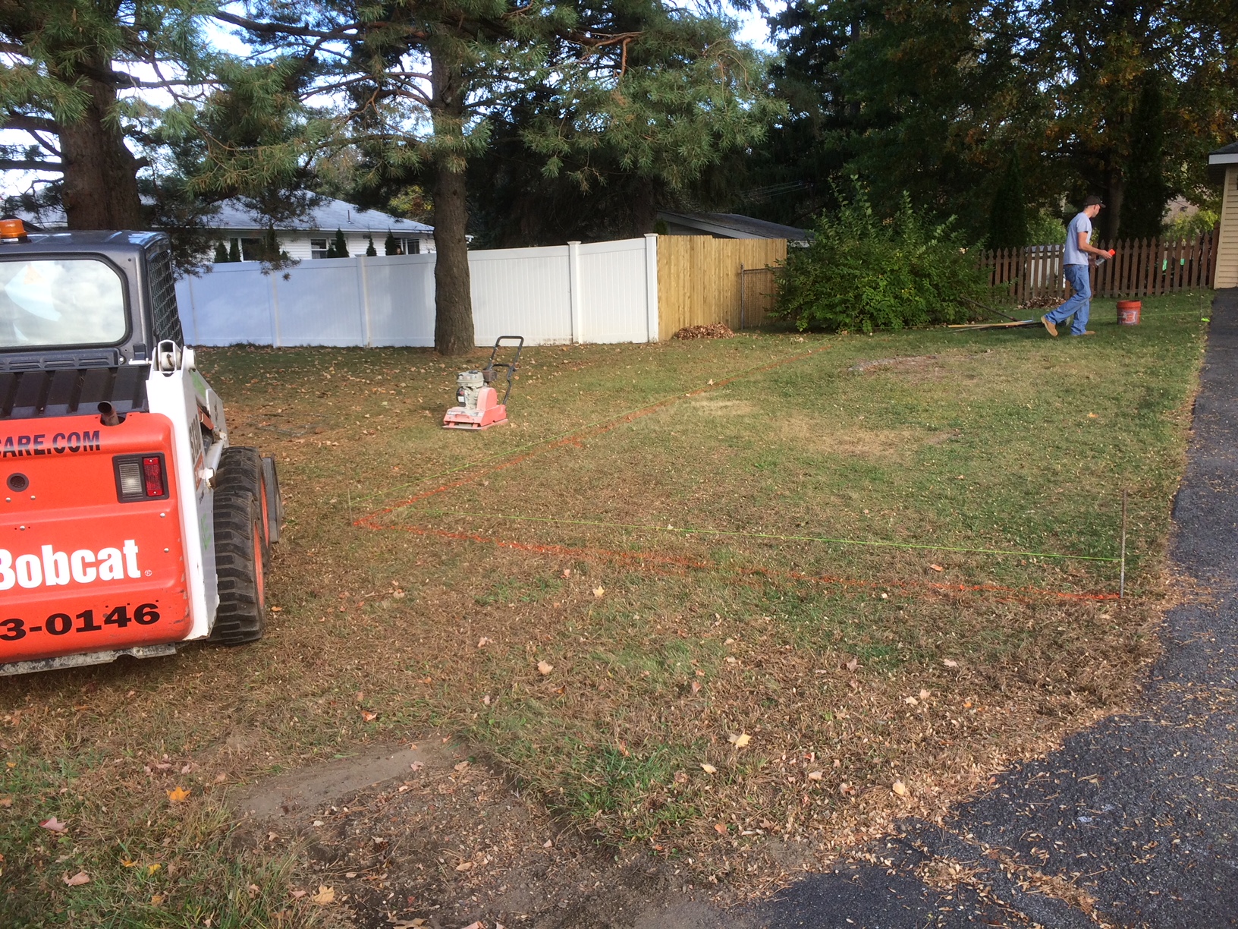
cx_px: 619
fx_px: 1037
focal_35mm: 29
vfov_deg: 48.2
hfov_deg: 61.7
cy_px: 464
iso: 32
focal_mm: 4.15
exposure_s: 1/229
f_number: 2.2
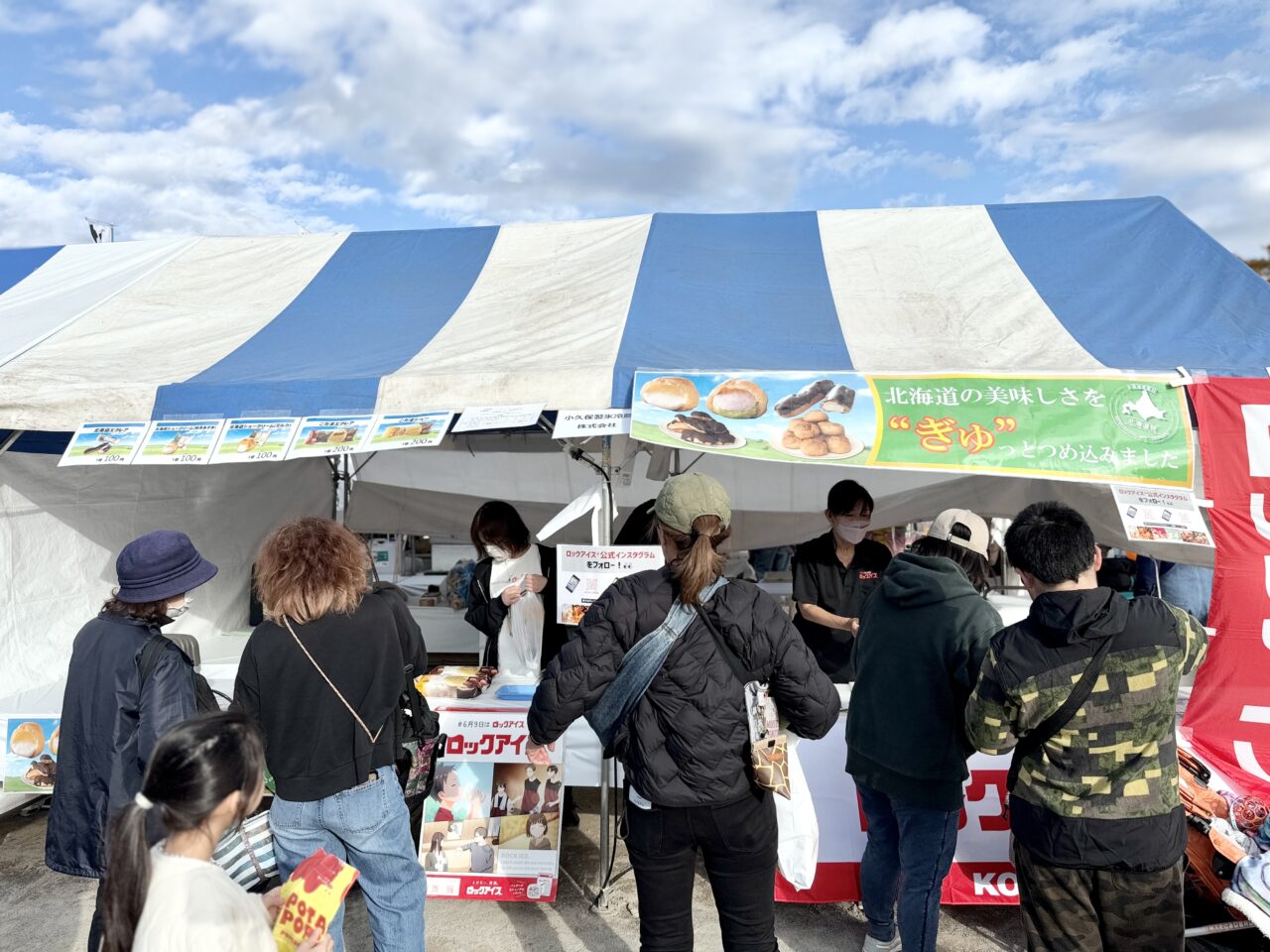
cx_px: 635
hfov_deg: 71.6
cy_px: 476
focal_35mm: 24
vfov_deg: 56.8
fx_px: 881
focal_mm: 6.76
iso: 80
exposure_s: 1/4950
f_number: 1.78
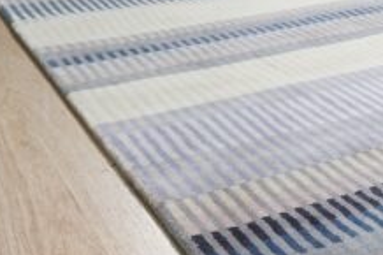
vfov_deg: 19.4
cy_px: 304
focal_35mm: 66
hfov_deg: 26.6
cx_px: 474
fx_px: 702
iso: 800
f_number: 4.5
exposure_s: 1/200
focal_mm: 16
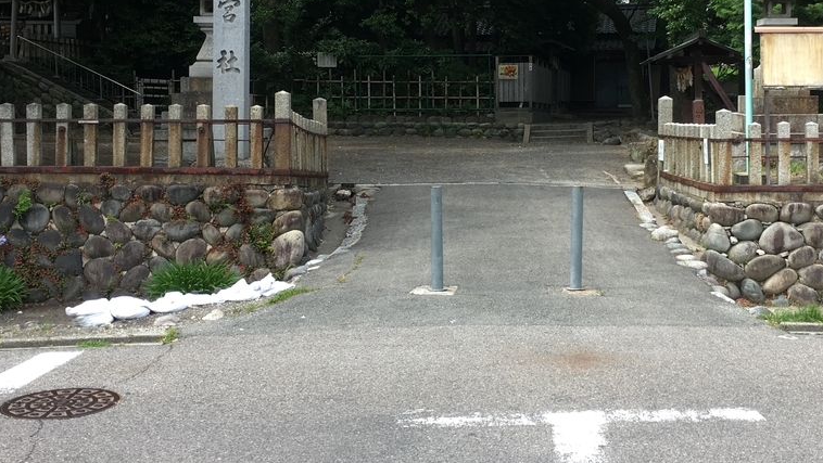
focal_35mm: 50
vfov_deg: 23.8
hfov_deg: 41.1
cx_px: 492
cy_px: 128
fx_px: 1092
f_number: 2.2
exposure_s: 1/322
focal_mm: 4.15
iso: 25
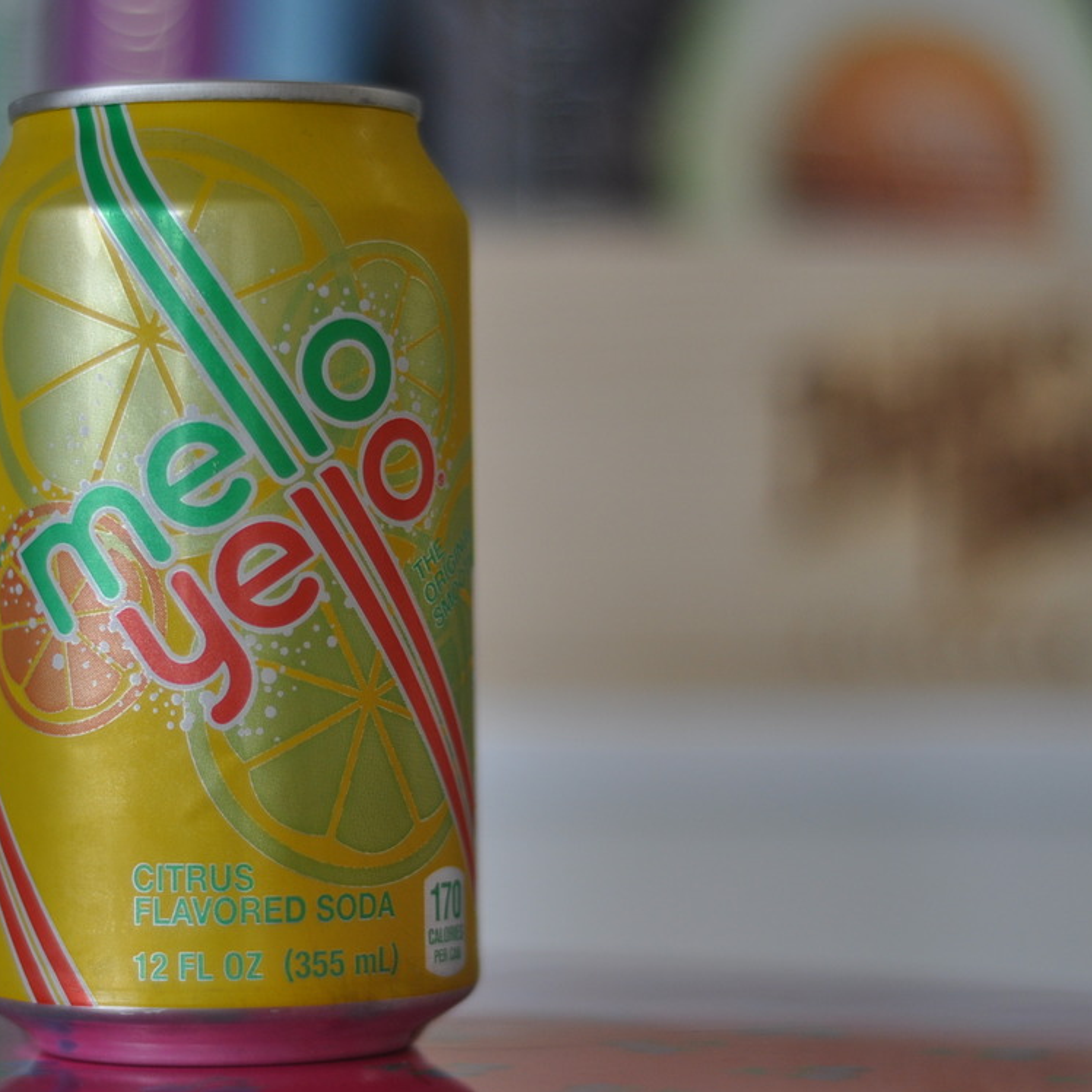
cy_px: 562
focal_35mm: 109
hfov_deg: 16.0
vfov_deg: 16.0
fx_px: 3890
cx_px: 387
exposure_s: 1/125
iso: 200
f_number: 1.8
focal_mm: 50
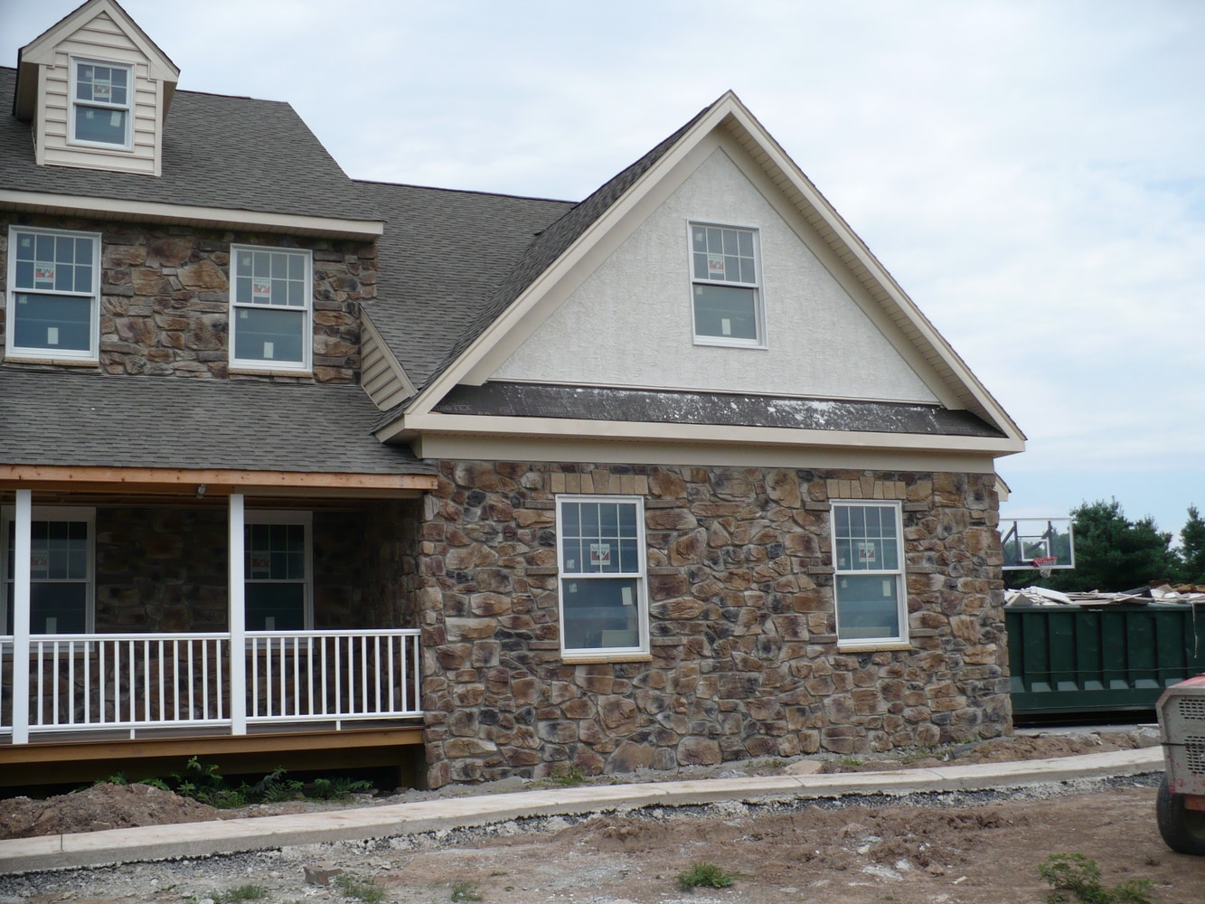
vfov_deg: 34.4
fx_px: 1462
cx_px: 602
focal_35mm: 42
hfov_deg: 44.8
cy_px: 452
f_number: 2.9
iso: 100
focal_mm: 7
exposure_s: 1/1300
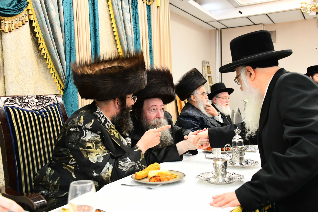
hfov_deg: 50.7
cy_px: 106
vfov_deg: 35.0
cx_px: 159
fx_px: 336
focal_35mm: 38
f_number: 5.6
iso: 5000
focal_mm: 38
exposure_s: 1/250
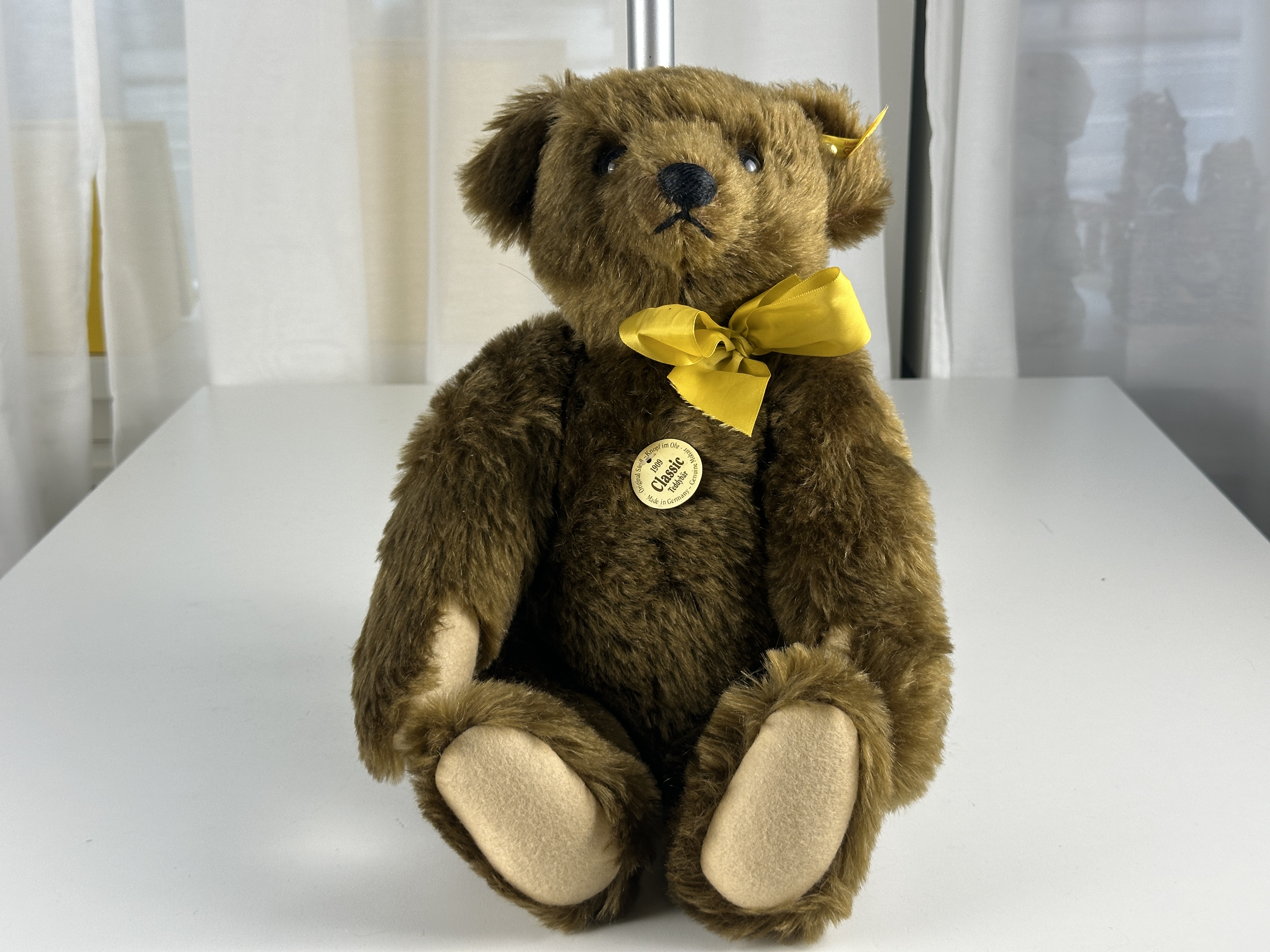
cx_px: 635
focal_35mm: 48
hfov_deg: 39.7
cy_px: 476
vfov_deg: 30.3
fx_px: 1761
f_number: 1.78
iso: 64
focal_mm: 6.86
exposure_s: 1/146
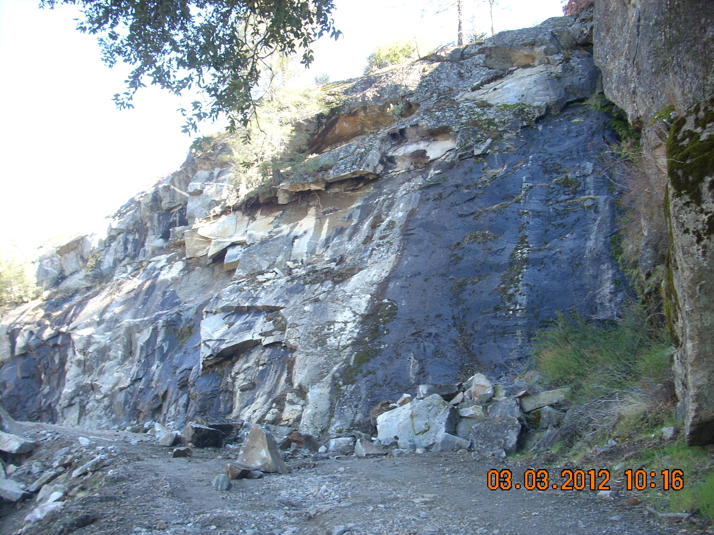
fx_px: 763
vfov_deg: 38.7
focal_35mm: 37
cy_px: 268
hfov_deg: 50.1
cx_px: 357
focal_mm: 6.2
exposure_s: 1/35.6
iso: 64
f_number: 2.8
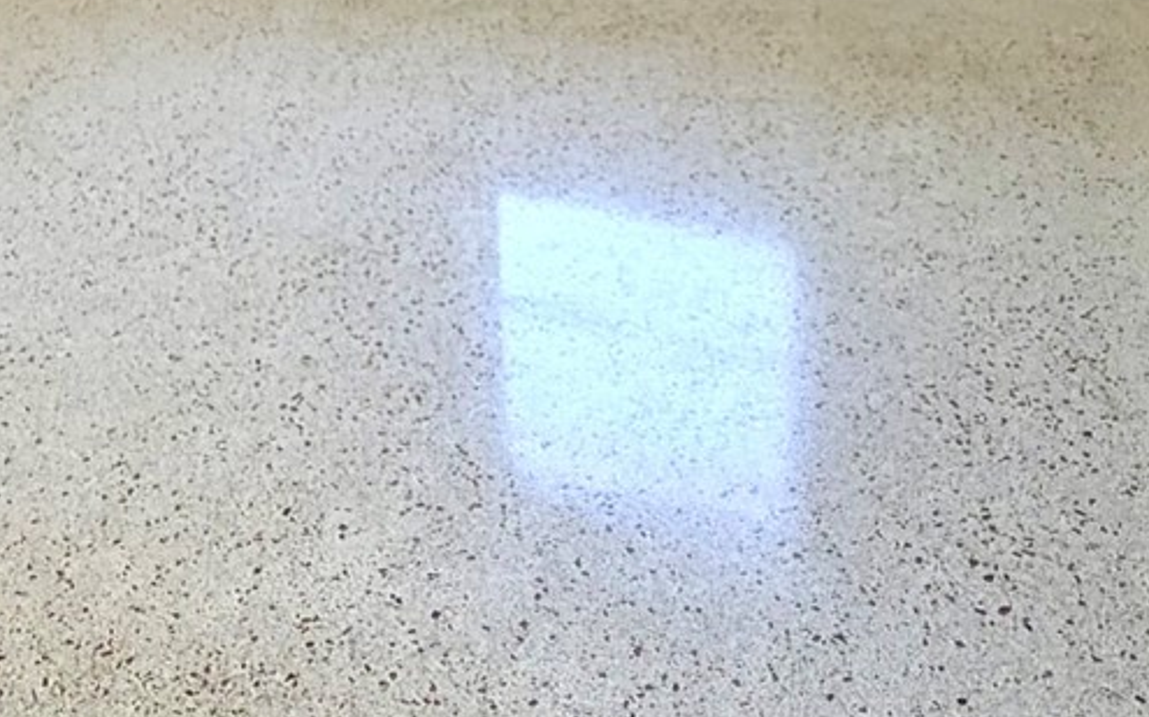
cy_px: -316
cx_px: 425
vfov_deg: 22.6
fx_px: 1503
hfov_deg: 41.5
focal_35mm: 48
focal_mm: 2.22
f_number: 2.2
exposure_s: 1/121
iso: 125
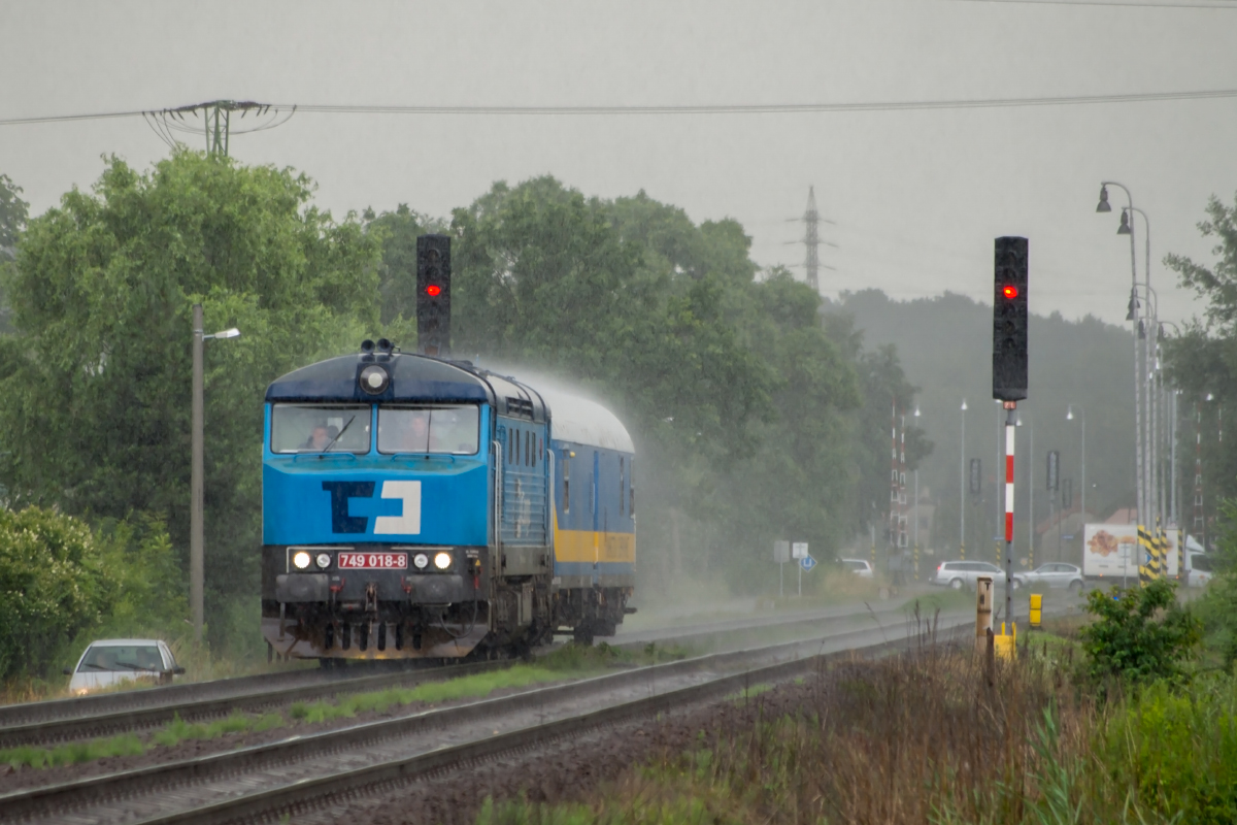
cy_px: 412
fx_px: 10308
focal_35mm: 300
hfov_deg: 6.9
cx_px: 618
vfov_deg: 4.6
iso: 400
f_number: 6.3
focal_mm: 200
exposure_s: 1/200
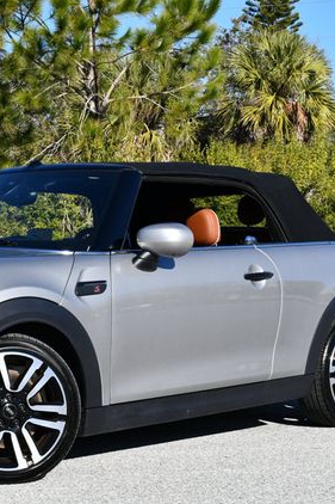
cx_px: 35
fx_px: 1187
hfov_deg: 15.9
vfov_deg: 23.9
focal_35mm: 85
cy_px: 252
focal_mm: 28
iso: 100
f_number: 8
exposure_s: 1/250
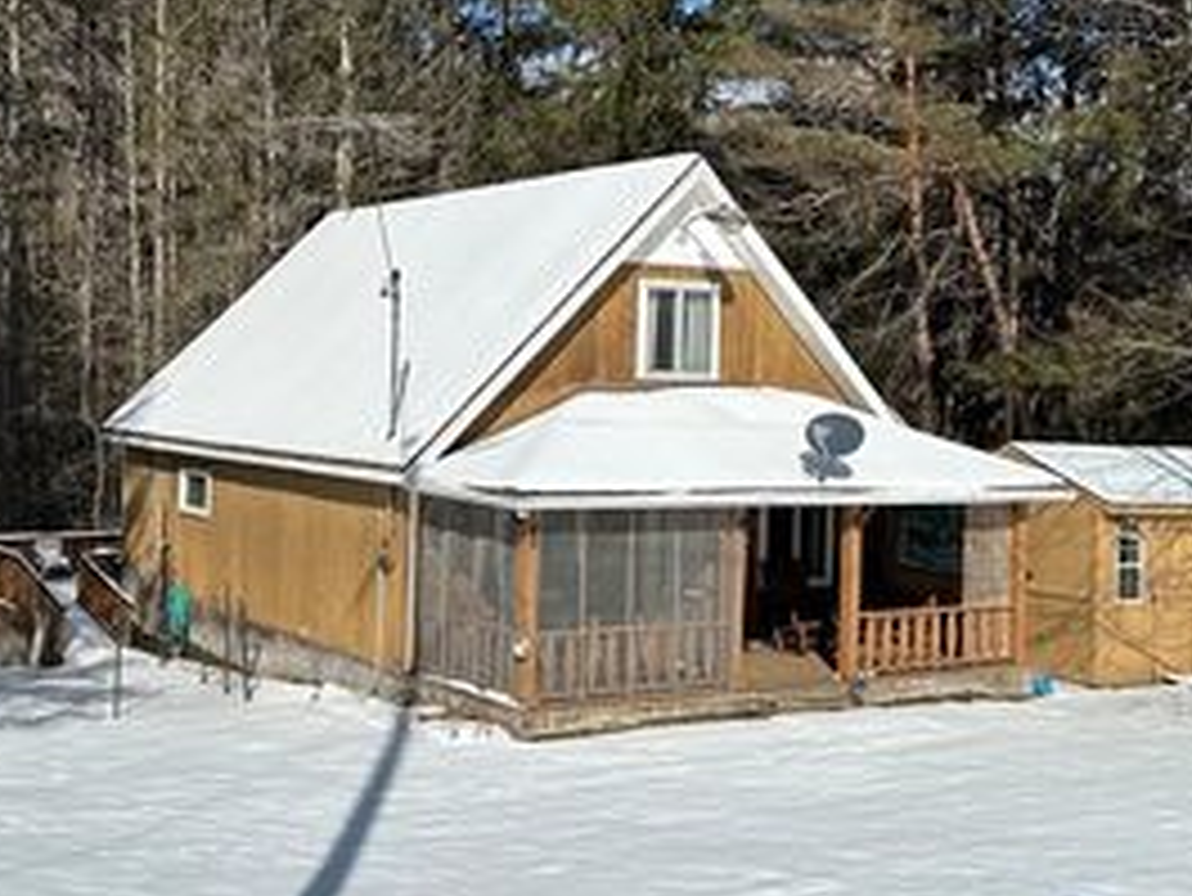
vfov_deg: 29.7
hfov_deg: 38.7
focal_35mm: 49
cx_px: 477
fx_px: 1688
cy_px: 385
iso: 50
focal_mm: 5.7
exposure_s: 1/10309
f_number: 1.5
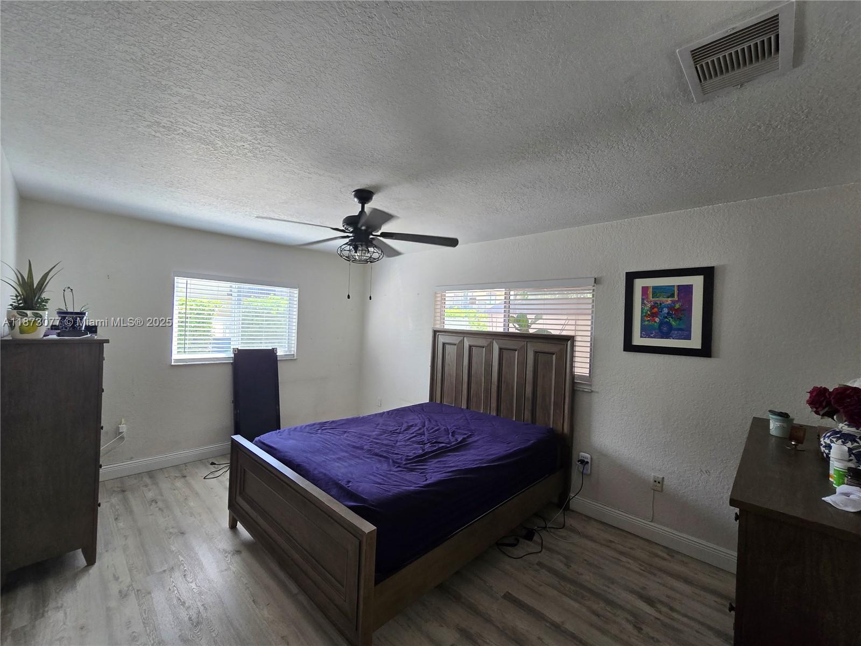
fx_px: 323
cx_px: 430
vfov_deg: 89.9
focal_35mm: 13
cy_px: 323
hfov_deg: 106.2
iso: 160
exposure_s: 1/60
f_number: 2.2
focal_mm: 2.2
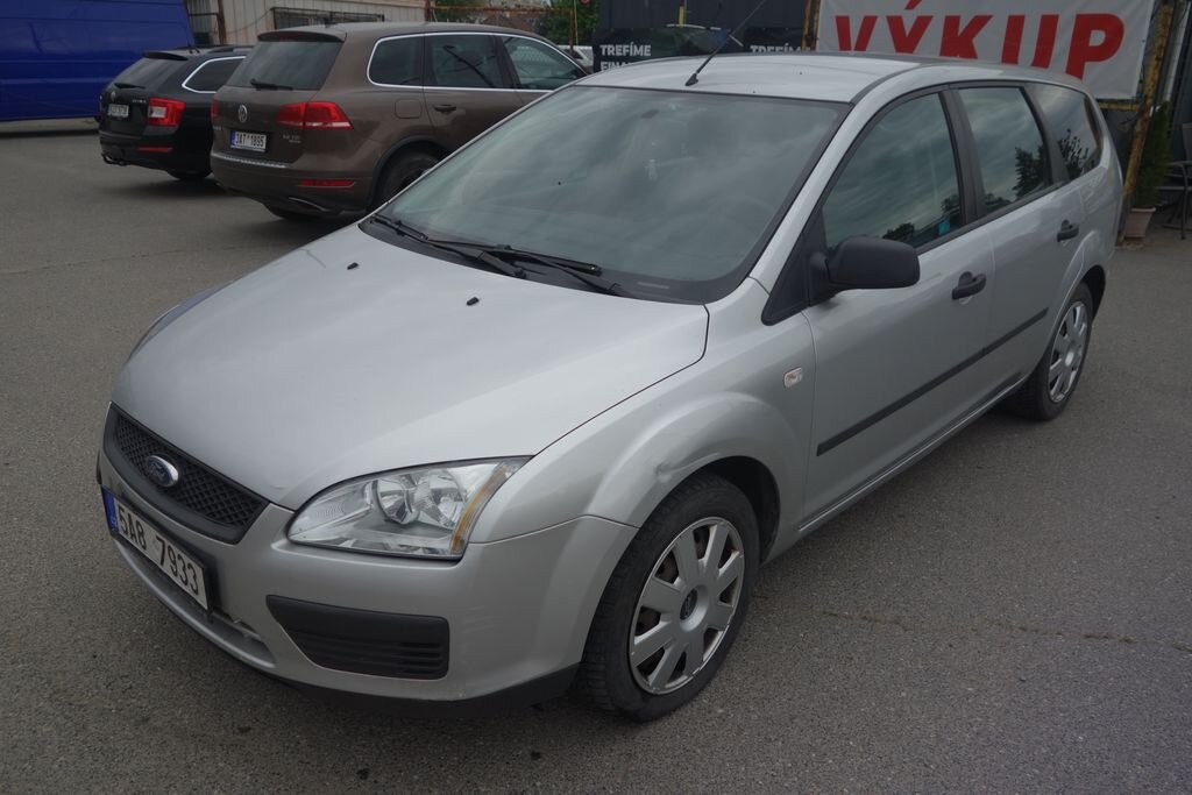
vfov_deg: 46.4
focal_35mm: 28
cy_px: 398
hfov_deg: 65.5
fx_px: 927
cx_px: 596
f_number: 4
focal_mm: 10.4
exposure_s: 1/800
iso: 125
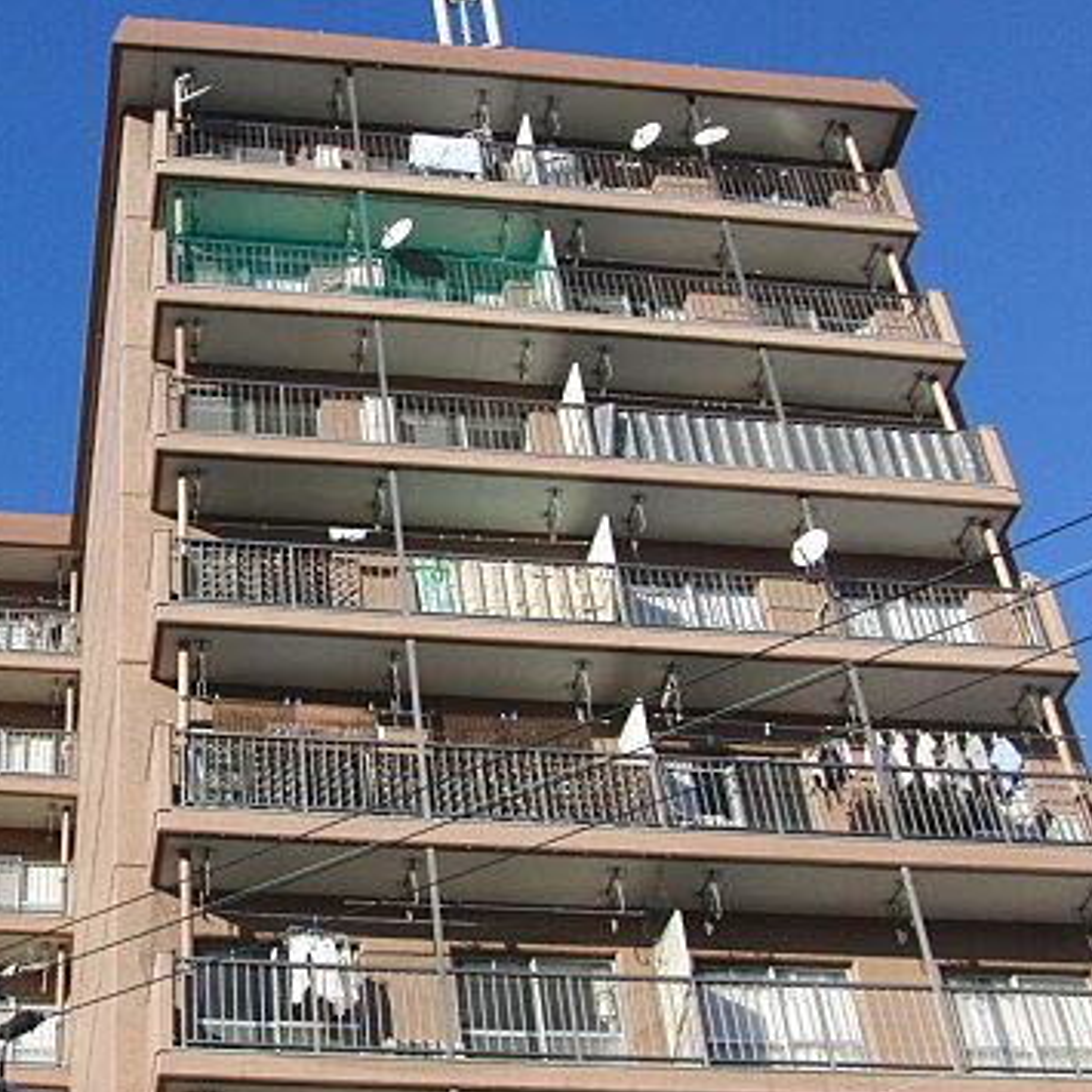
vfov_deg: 29.0
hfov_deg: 28.3
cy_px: 637
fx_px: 2106
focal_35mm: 59
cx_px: 175
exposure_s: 1/200
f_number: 8.5
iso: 100
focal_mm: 6.42
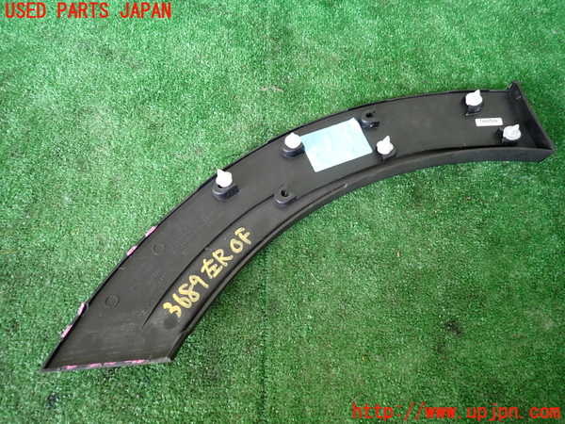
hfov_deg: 69.4
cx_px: 282
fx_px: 408
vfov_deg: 54.9
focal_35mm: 25
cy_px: 212
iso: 200
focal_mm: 4.5
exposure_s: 1/50
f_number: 2
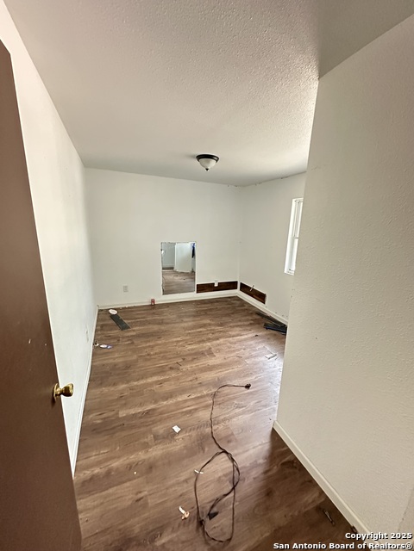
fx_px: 223
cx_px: 207
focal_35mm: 14
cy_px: 276
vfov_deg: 102.1
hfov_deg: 85.7
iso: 1250
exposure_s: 1/60
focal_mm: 2.22
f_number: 2.2
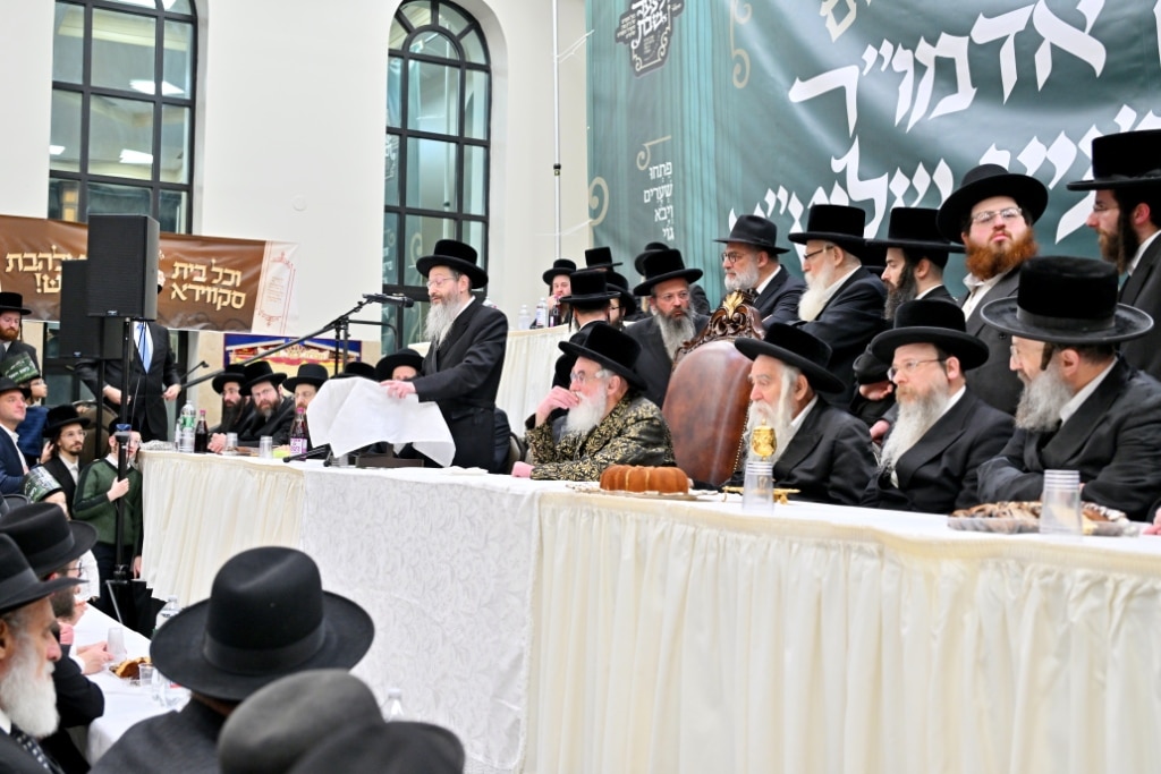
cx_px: 580
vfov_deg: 34.2
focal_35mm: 39
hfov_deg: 49.5
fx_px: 1258
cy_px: 387
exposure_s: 1/250
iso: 640
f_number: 4
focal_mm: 39
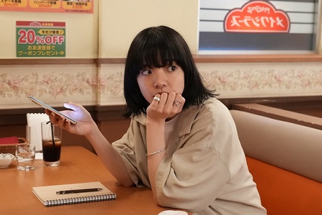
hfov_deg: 34.5
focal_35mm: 58
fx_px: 519
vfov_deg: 23.4
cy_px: 117
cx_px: 157
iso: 16000
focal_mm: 49
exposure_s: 1/125
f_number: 7.1
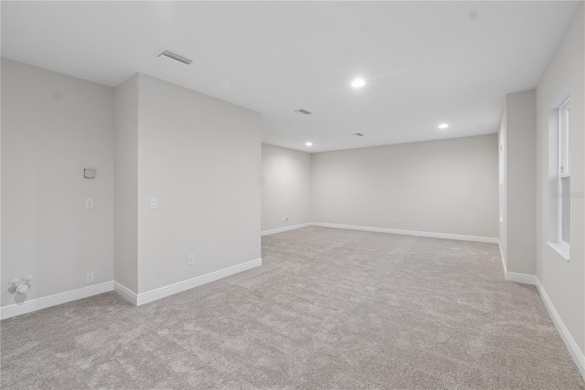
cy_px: 195
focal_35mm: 15
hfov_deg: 100.4
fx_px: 244
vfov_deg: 77.3
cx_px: 292
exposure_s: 1/4
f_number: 8
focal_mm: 10.5
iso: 400
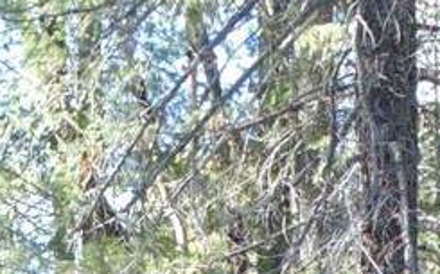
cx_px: 208
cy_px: 729
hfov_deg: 17.1
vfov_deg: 9.2
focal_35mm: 122
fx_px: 1463
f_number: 3.1
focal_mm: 4
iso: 250
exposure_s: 1/160
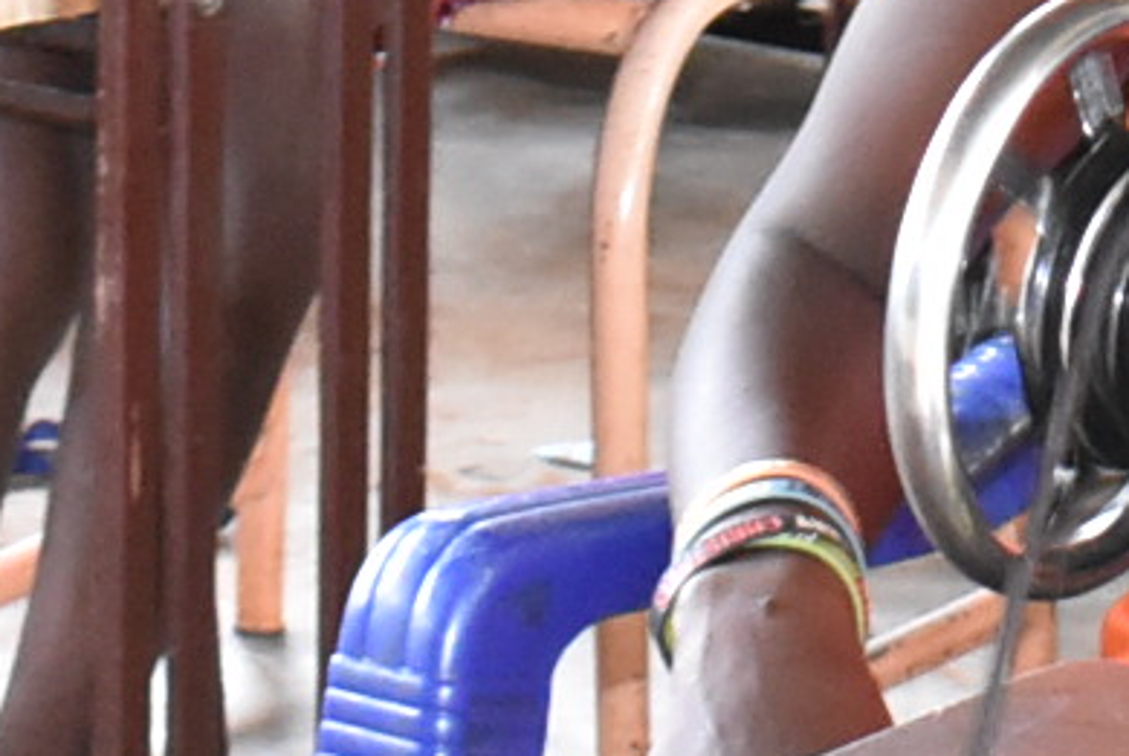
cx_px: 1378
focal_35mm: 288
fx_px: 9037
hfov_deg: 7.1
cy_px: -1037
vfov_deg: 4.7
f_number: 5.6
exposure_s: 1/60
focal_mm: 25
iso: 2500
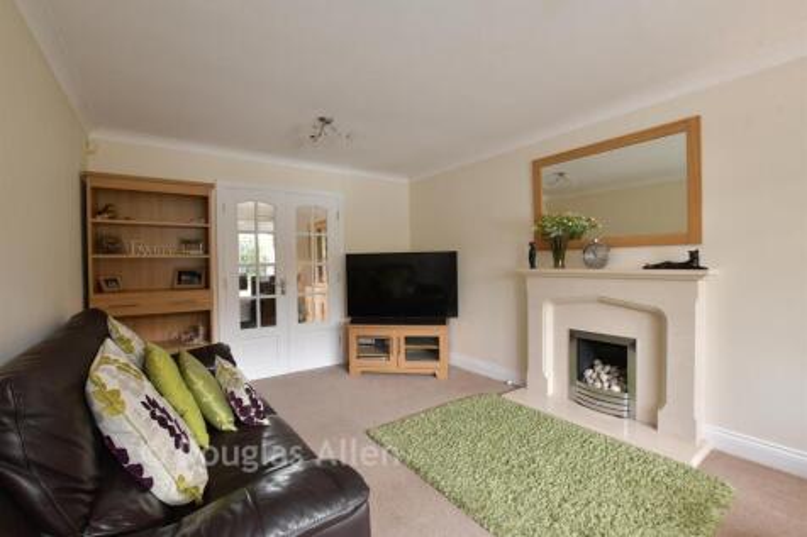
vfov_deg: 77.3
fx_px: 336
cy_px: 268
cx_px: 404
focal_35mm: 15
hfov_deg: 100.4
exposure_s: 1/5
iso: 320
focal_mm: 10
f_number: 8
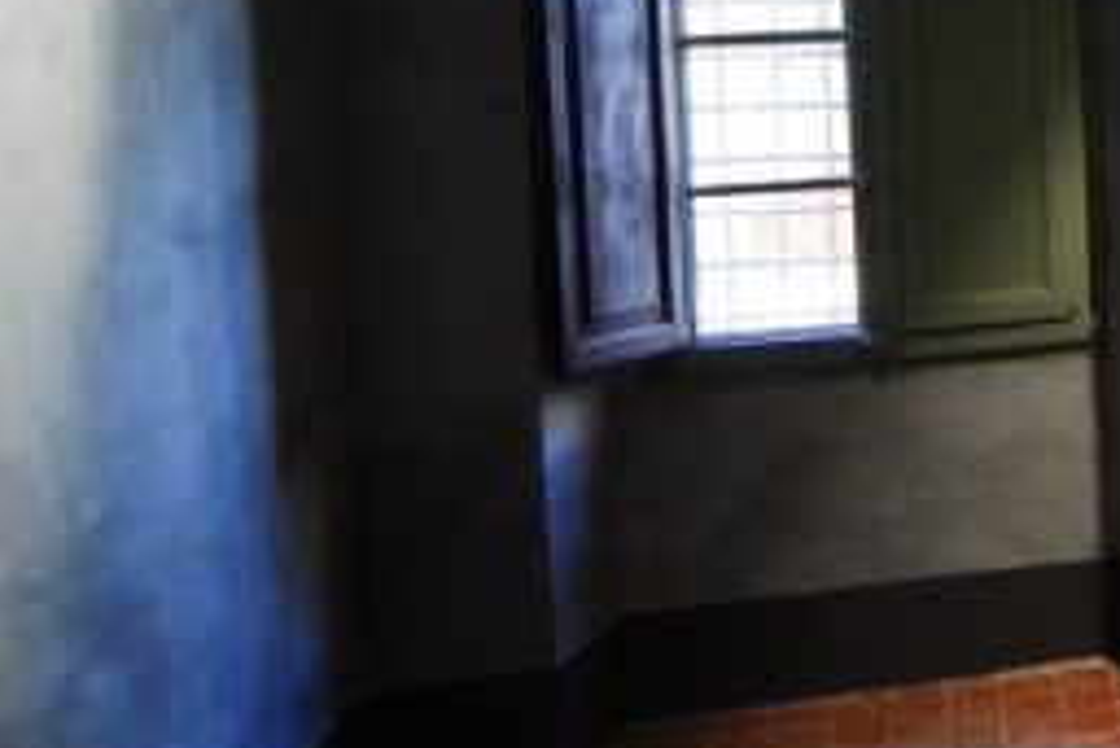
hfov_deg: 33.1
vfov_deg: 26.4
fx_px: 1541
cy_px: 83
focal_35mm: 50
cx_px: 1326
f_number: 2.8
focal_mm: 11
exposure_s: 1/15
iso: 100
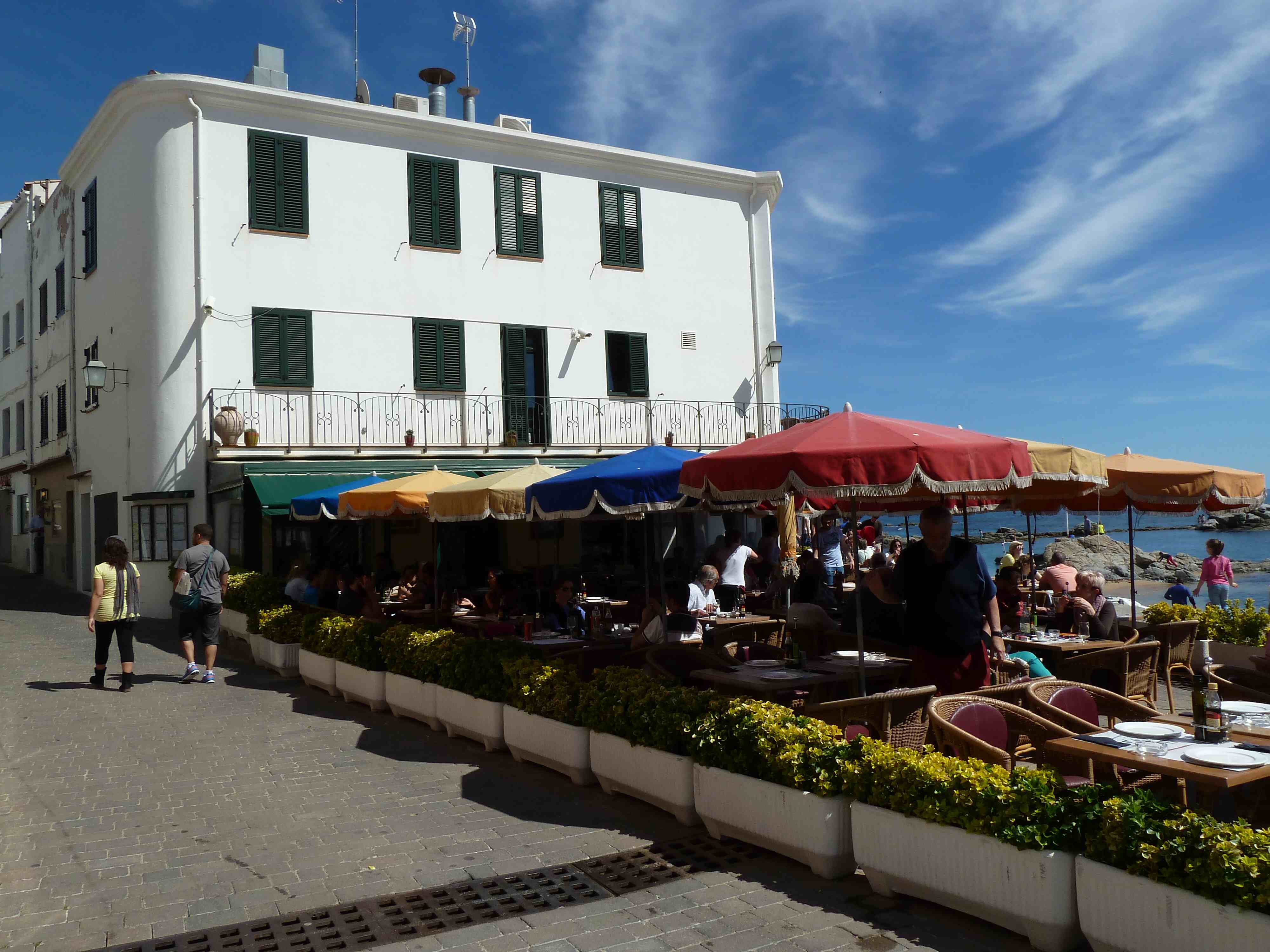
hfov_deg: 69.4
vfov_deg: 54.9
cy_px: 476
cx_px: 635
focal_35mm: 25
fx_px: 917
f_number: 5
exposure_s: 1/500
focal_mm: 4.1
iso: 80
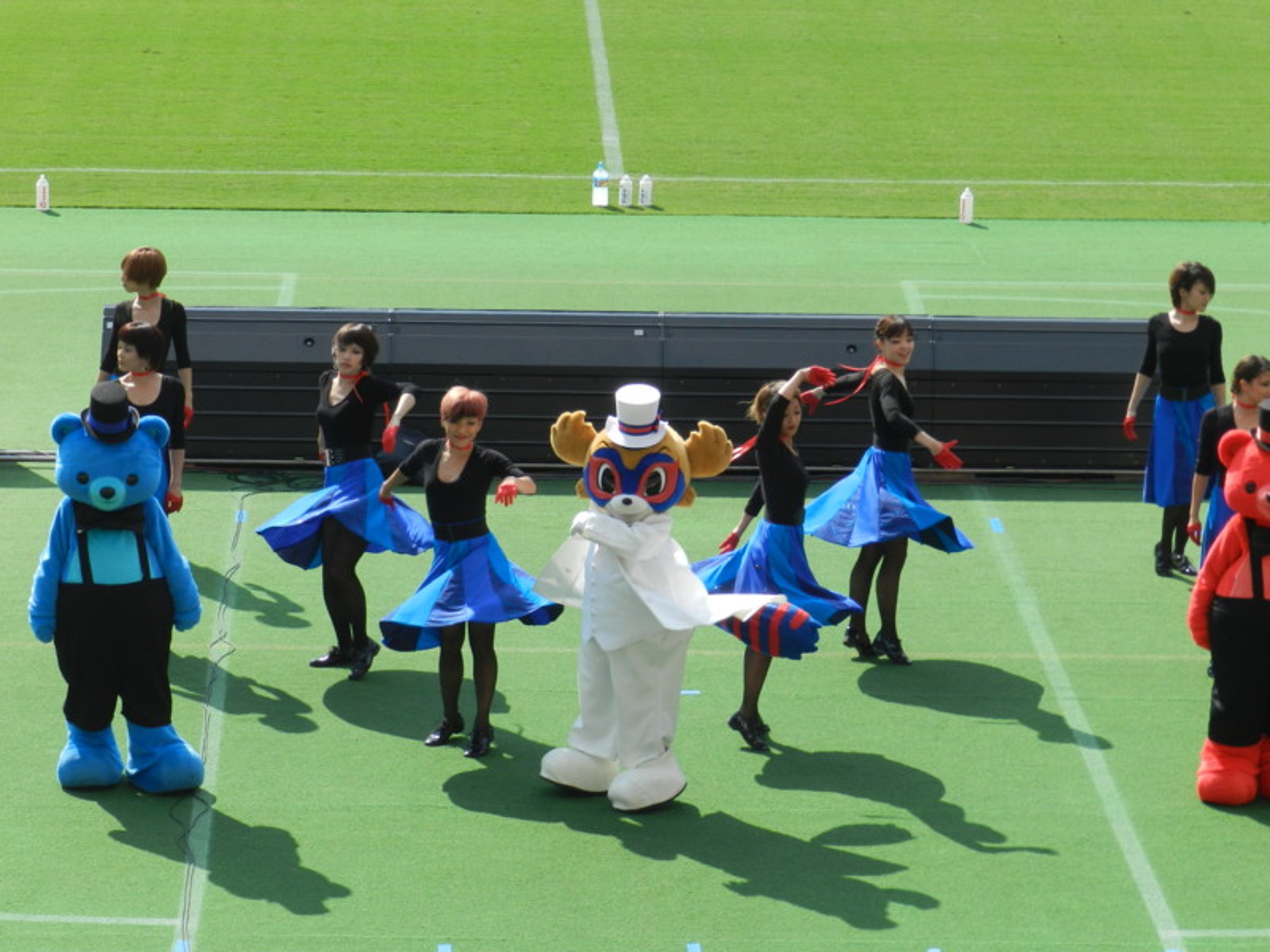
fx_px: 5870
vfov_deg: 9.3
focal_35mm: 160
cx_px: 635
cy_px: 476
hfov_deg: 12.3
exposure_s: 1/400
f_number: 5.3
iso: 160
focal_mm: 28.4
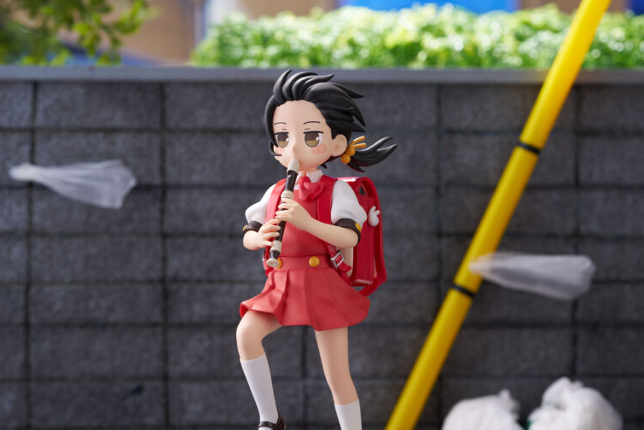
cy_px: 250
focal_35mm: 122
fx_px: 2183
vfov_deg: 11.2
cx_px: 276
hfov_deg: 16.8
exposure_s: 1/100
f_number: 5.6
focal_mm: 90
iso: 125
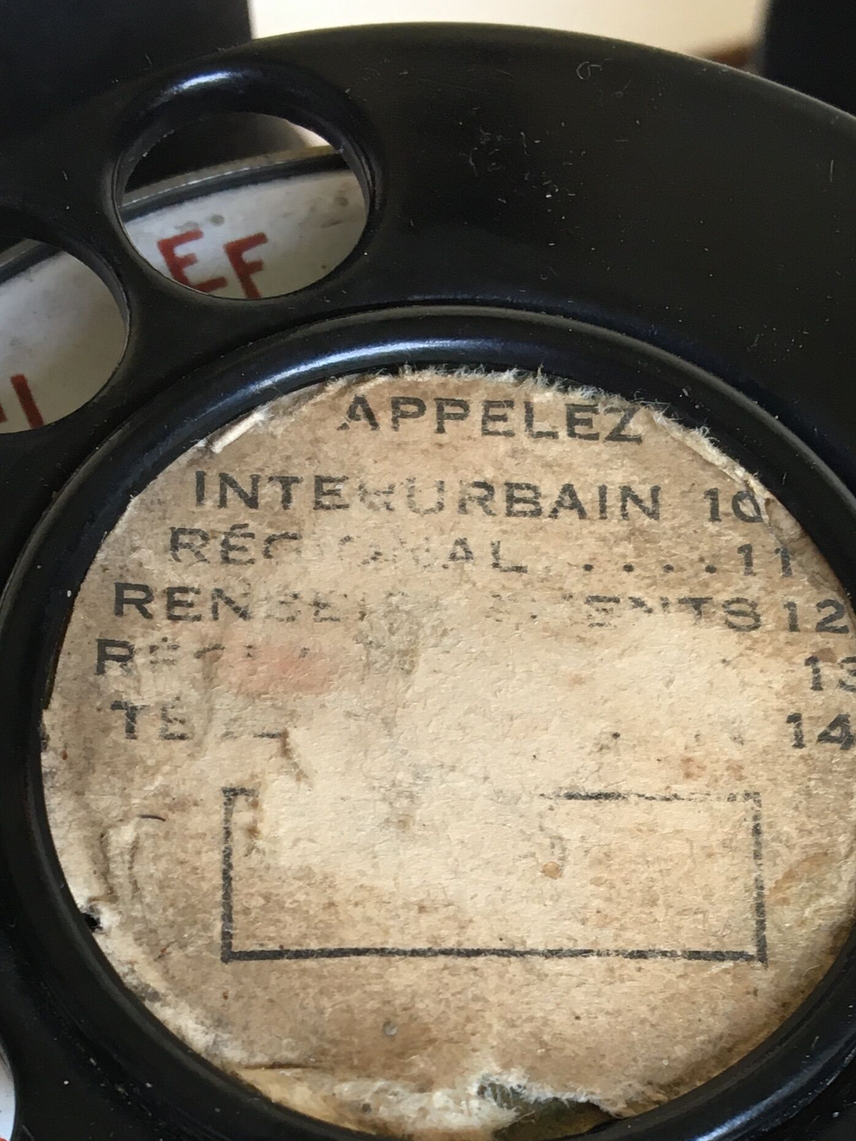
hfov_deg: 23.3
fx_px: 2077
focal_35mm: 63
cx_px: 427
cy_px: 1038
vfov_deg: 29.4
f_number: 2.2
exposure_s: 1/33
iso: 64
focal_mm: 4.15
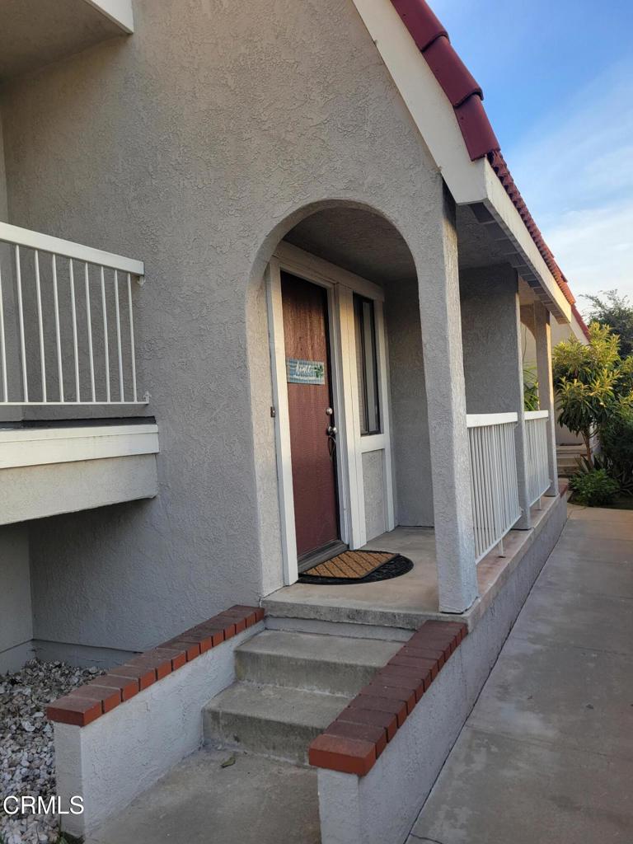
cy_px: 422
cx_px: 316
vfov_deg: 67.3
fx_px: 634
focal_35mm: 26
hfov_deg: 53.1
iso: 40
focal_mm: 5.4
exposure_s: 1/172
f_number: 1.8
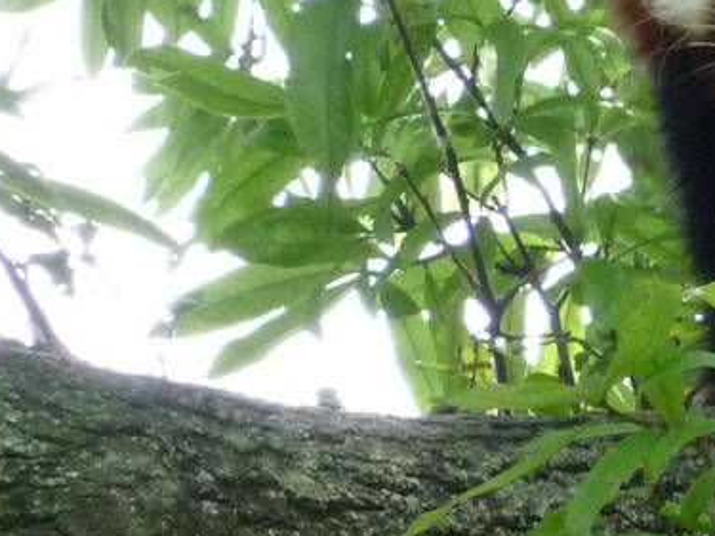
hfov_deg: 1.7
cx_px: 1077
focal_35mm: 1194
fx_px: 24654
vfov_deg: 1.2
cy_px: 284
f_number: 4.9
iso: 400
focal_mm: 47
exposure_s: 1/160
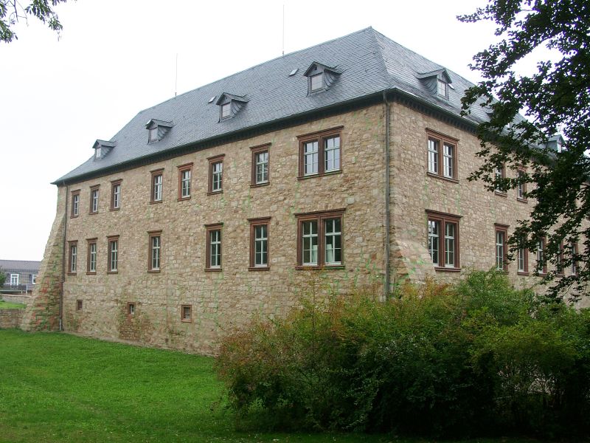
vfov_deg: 41.8
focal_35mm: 34
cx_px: 295
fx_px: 580
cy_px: 222
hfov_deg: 54.0
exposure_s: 1/105
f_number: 4
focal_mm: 7.13
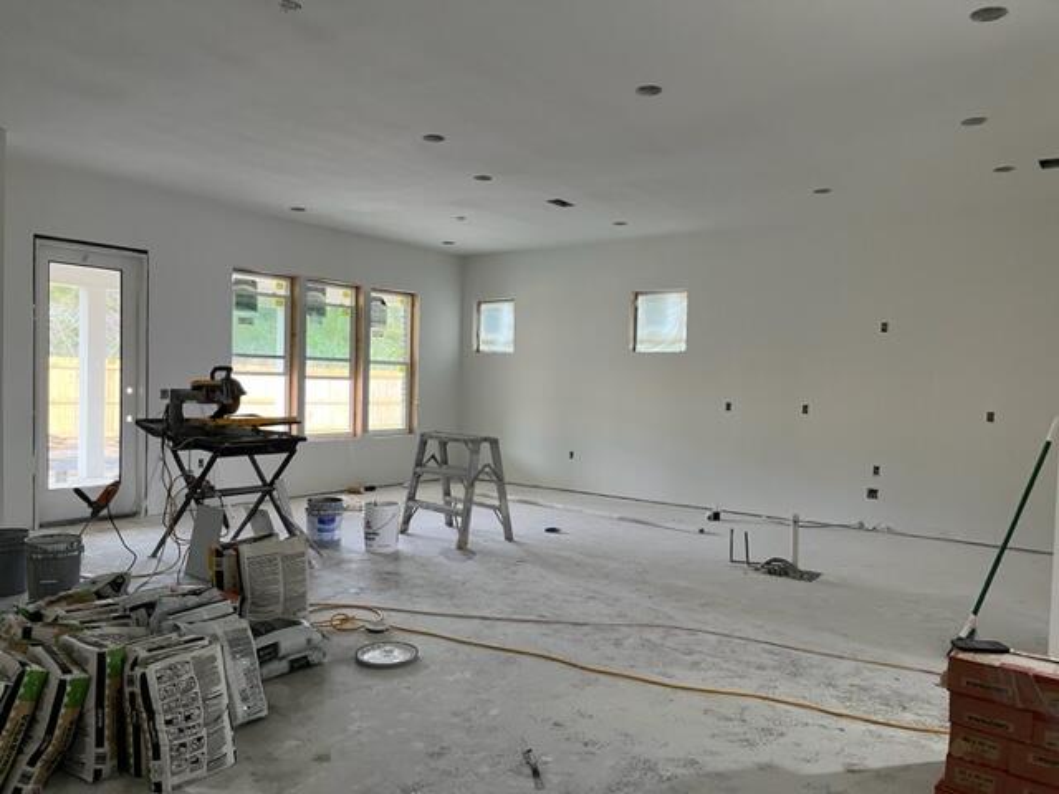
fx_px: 795
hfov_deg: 67.3
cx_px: 530
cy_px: 397
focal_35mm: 26
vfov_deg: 53.1
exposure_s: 1/60
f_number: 1.6
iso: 100
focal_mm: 5.1
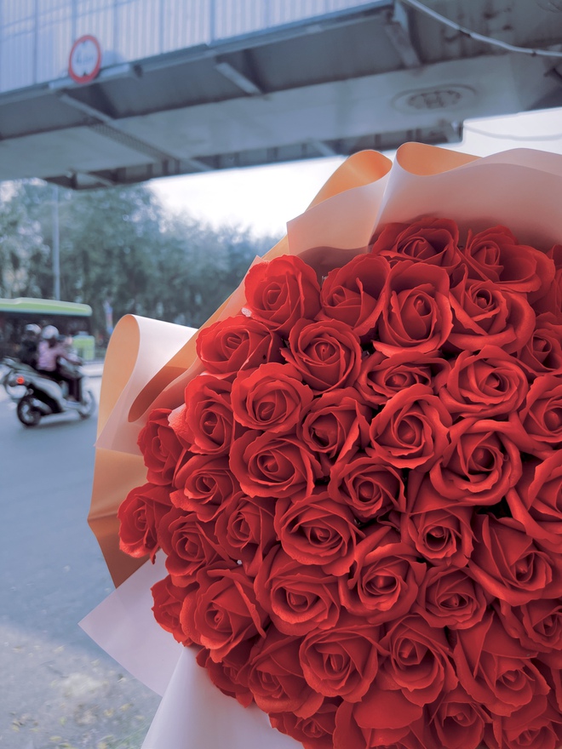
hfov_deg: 53.1
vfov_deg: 67.3
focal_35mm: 26
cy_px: 374
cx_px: 281
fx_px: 563
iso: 50
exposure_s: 1/820
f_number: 1.5
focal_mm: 5.7
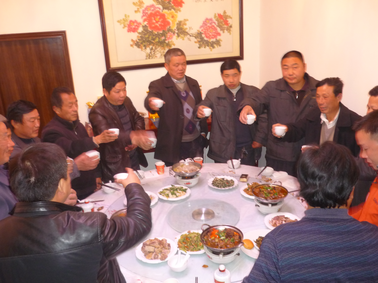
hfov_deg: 55.4
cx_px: 189
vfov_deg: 42.9
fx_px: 360
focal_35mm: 33
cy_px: 142
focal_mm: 5.5
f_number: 2.8
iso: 250
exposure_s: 1/8
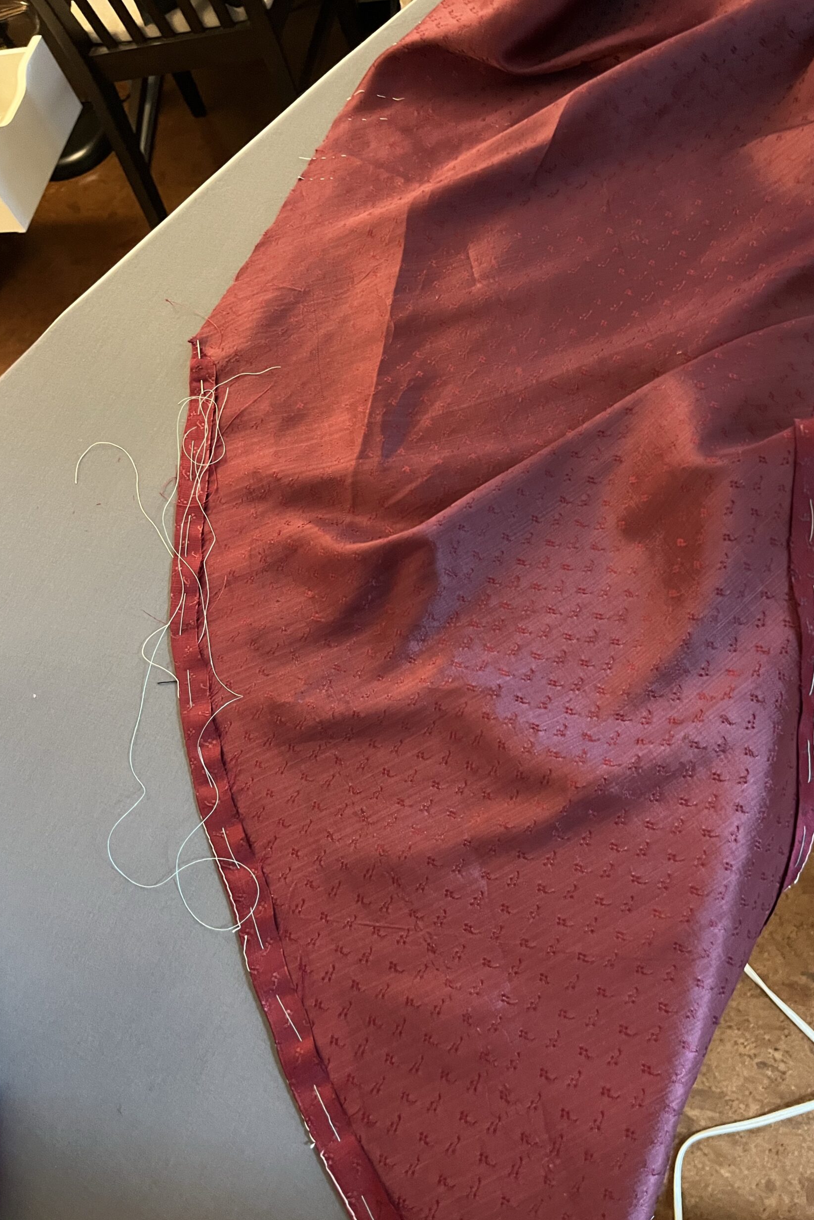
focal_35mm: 28
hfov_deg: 46.3
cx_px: 451
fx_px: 950
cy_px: 616
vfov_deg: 65.5
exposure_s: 1/40
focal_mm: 5.1
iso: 640
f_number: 1.6
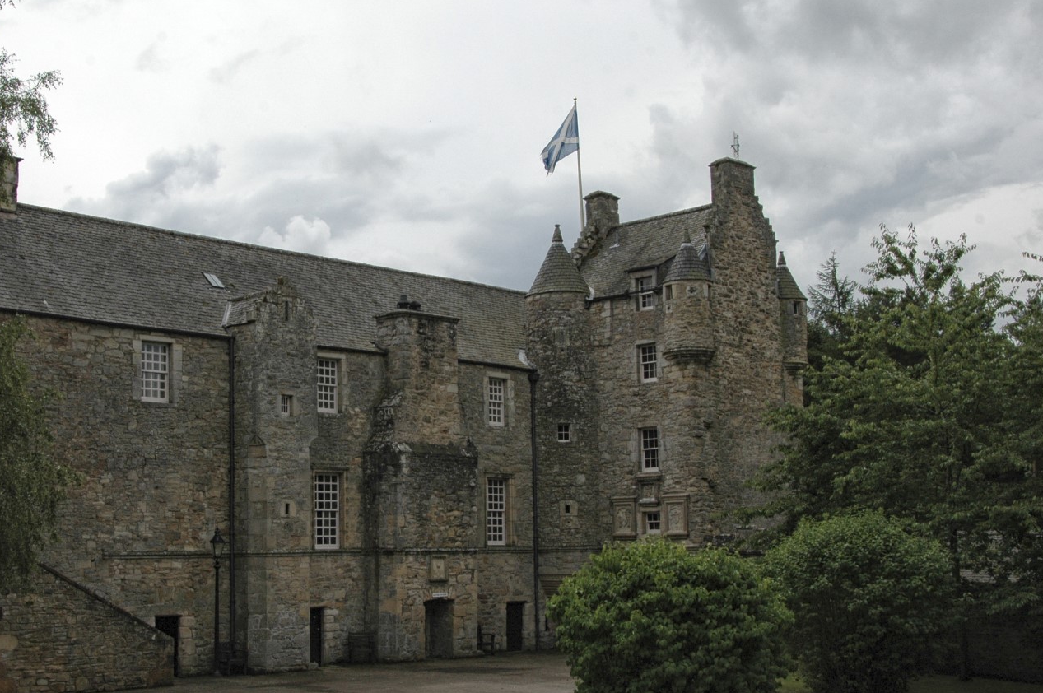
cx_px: 410
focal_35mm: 50
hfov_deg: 39.4
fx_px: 1447
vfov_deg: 26.9
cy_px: 388
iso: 200
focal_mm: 26
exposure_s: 1/500
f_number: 11
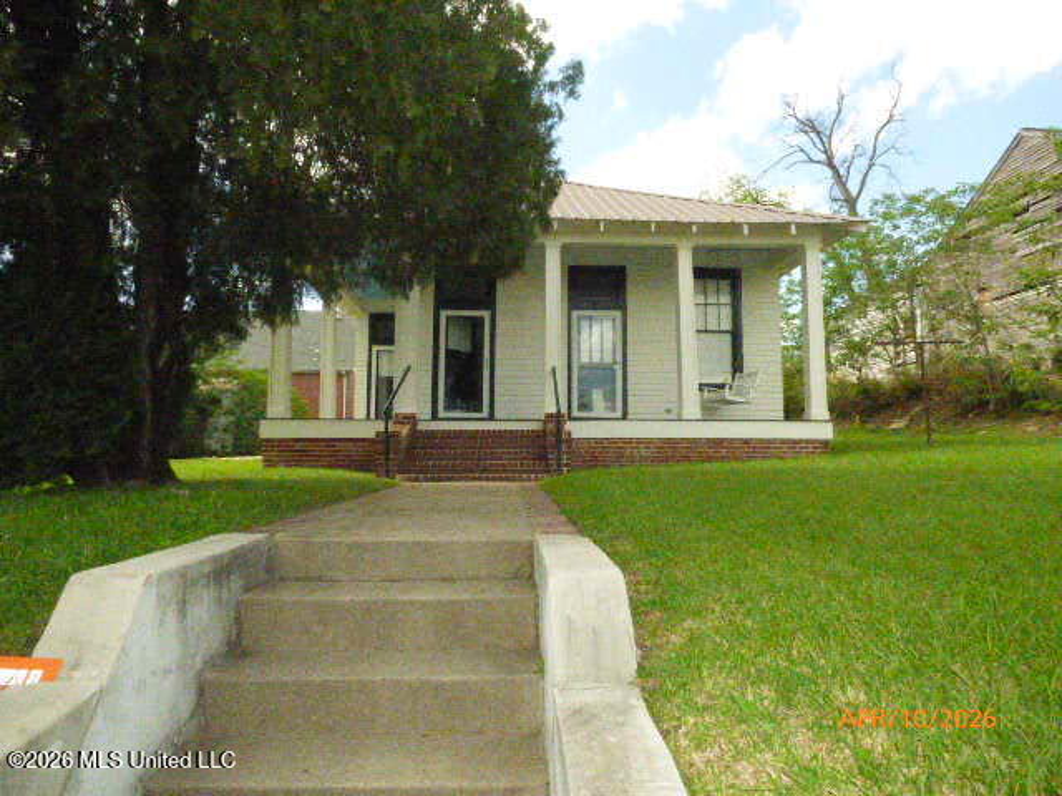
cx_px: 531
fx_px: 614
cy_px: 398
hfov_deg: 81.7
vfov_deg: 66.0
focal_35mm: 20
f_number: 8
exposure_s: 1/2000
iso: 3200
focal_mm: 3.58
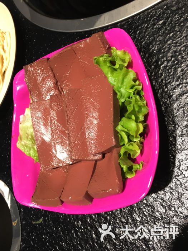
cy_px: 126
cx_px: 94
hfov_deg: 48.2
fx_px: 210
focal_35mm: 29
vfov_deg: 61.7
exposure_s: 1/33
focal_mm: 4.15
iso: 64
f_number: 2.2
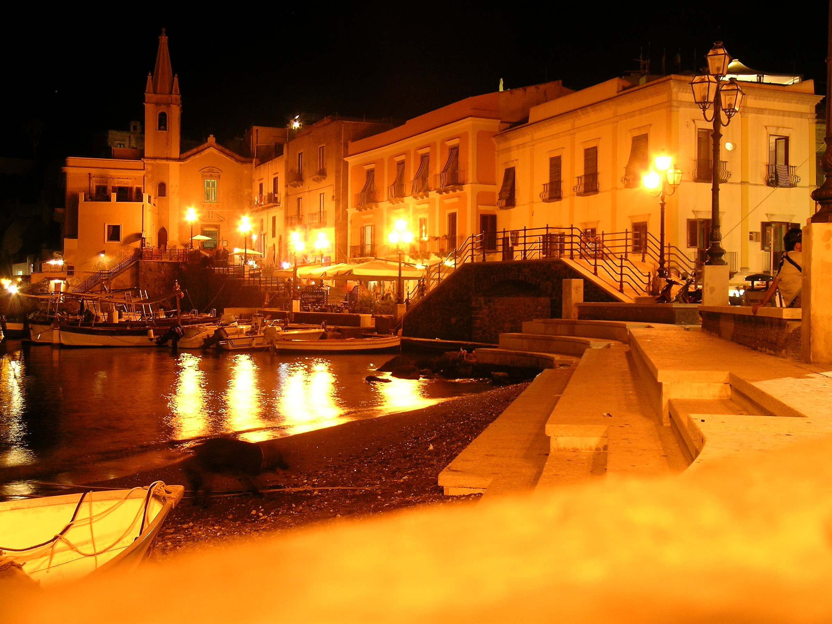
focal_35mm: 42
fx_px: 1009
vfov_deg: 34.3
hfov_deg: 44.8
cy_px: 312
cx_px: 416
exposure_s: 1
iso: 100
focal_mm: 8.7
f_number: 3.6
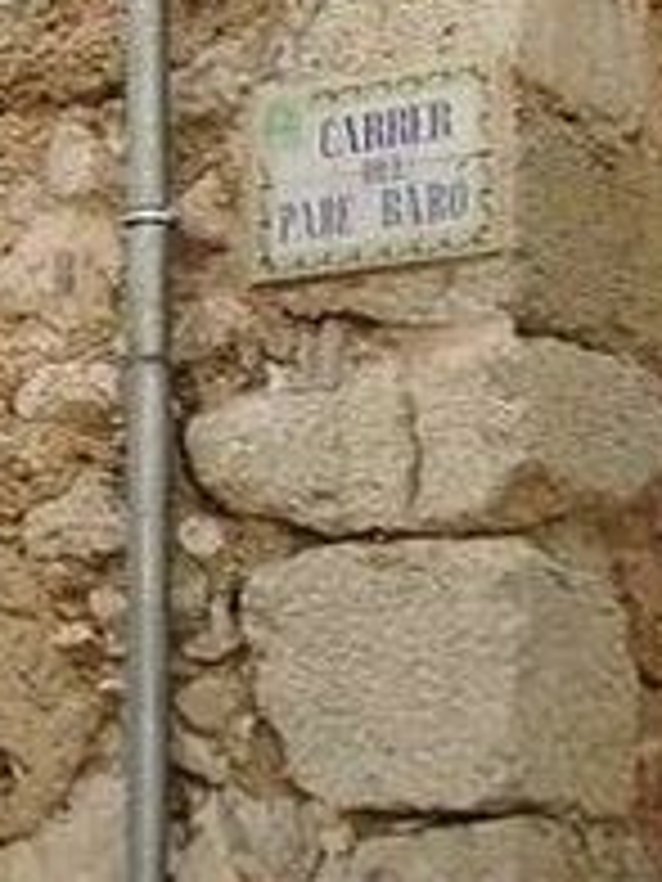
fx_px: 4335
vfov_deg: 11.5
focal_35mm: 170
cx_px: 18
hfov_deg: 8.7
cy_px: 0
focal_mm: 5.8
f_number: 4.3
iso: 50
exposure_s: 1/125
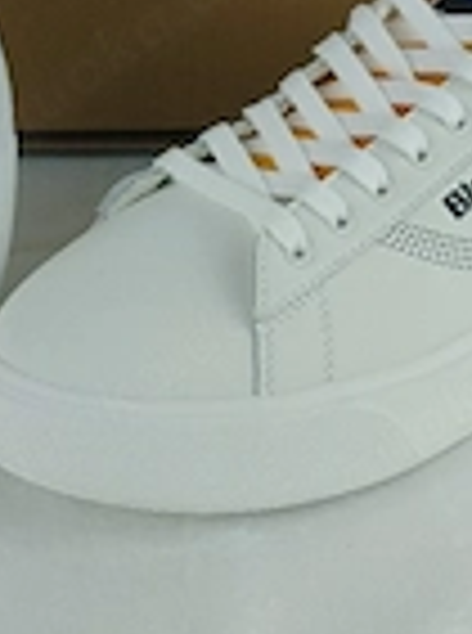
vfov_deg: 25.8
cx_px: 220
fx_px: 1352
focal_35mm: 74
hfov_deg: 19.8
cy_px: 94
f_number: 1.8
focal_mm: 3.98
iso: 25
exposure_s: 1/101
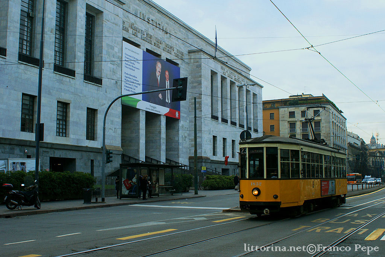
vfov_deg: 31.9
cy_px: 128
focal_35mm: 42
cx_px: 192
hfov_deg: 46.4
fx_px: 449
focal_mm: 28
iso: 400
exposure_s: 1/400
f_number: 5.6
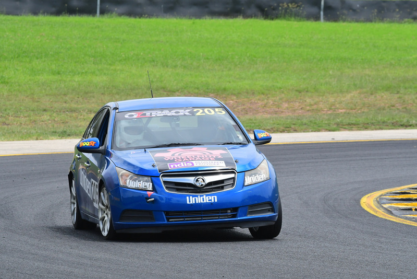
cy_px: 140
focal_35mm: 375
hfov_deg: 5.5
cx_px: 208
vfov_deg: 3.7
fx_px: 4345
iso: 640
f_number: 11
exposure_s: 1/640
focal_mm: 250
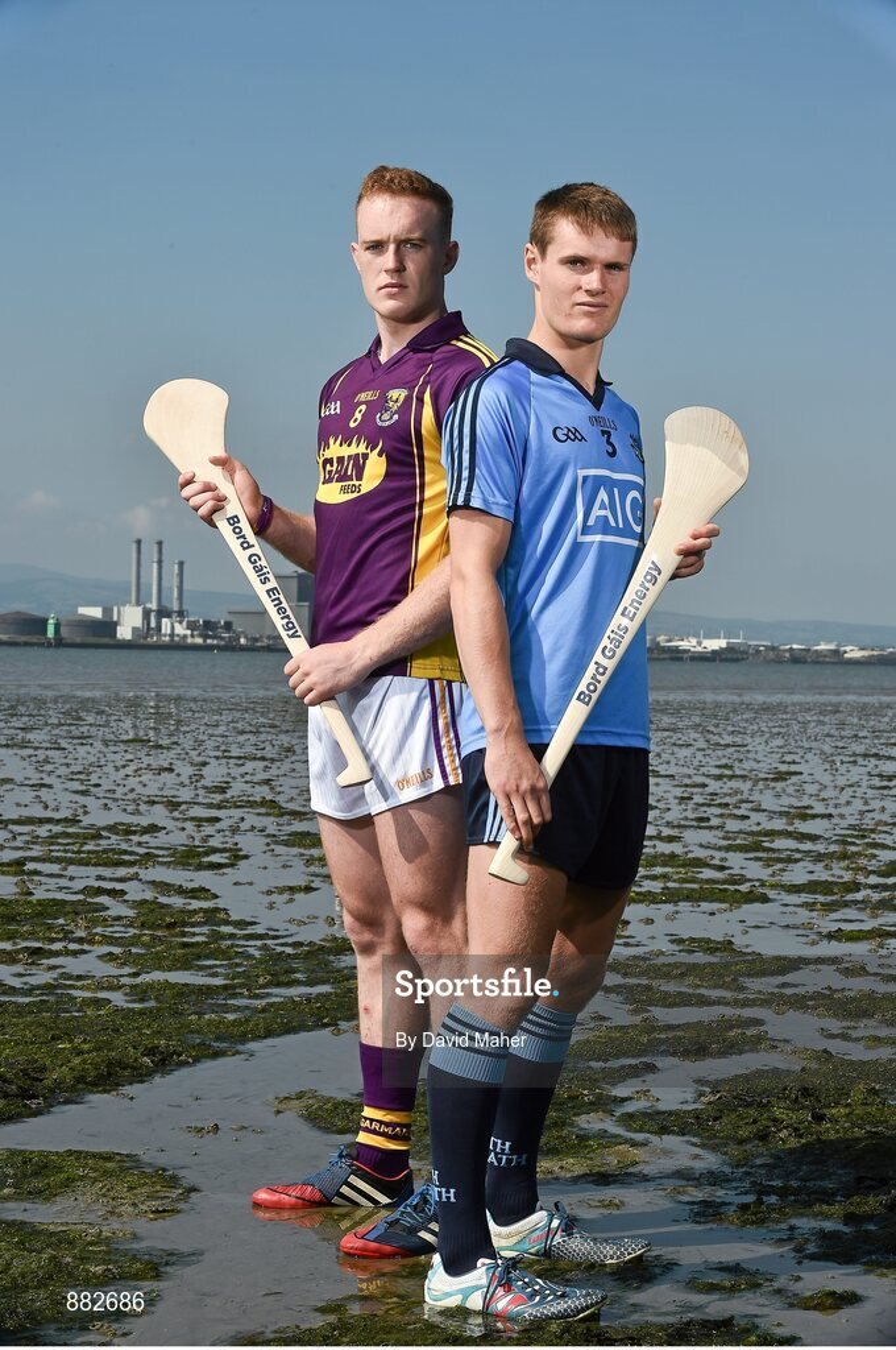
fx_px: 2620
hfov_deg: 19.4
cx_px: 448
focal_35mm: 70
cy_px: 675
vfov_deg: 28.9
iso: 64
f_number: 11
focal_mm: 70
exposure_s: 1/160
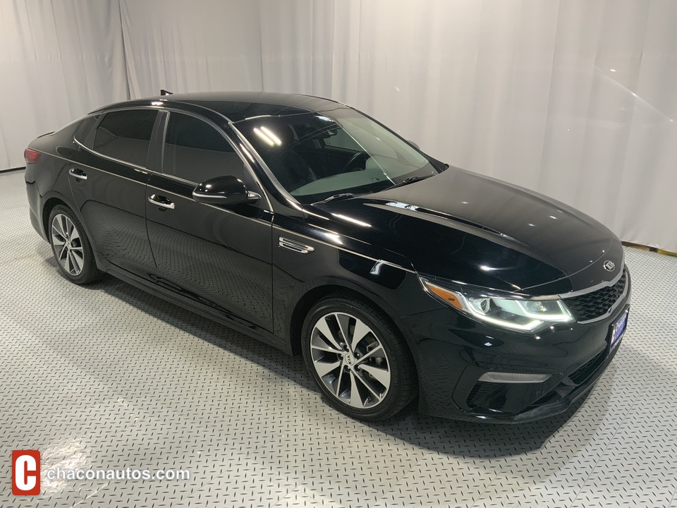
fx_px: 567
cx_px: 338
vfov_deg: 48.2
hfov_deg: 61.7
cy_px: 254
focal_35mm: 29
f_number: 1.8
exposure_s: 1/60
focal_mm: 3
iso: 64
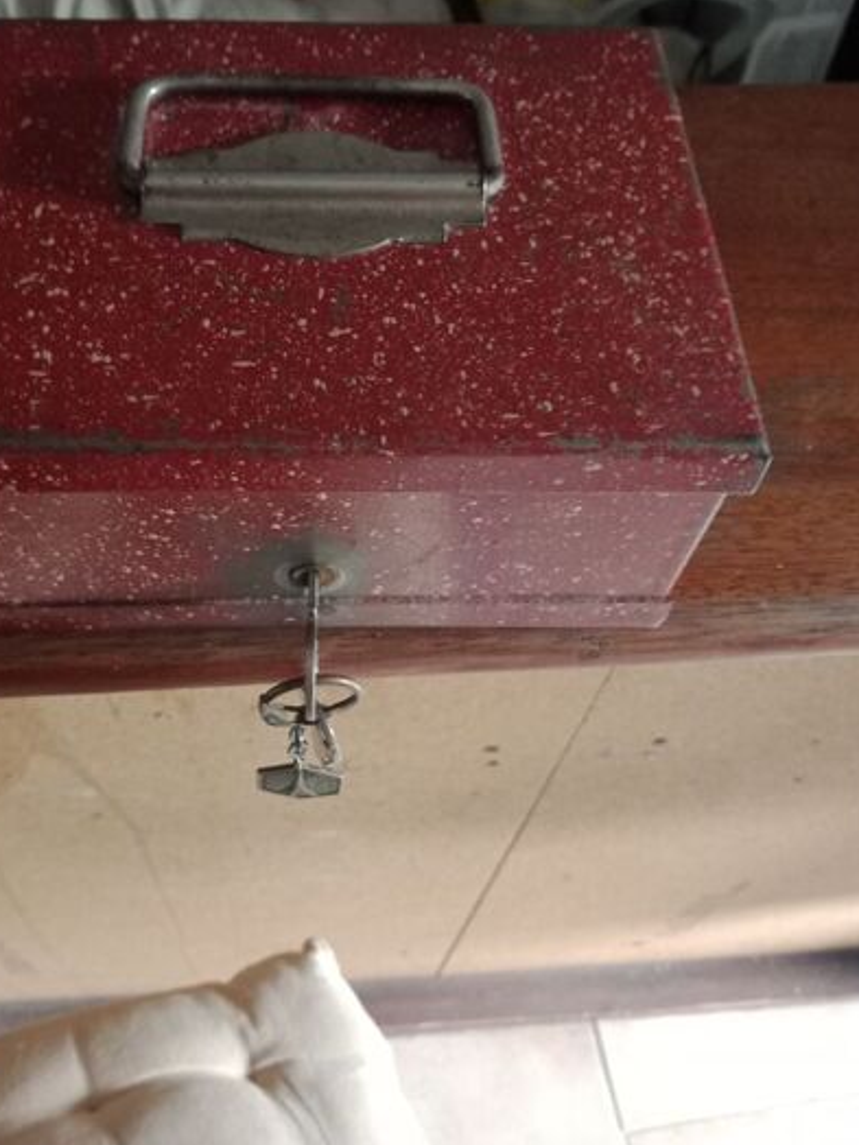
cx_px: 354
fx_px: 1092
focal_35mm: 33
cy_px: 481
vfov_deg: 55.1
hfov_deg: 42.8
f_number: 2
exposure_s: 1/33.3
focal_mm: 3.54
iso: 612
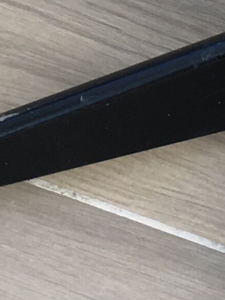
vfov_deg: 9.5
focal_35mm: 201
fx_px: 1743
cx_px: 453
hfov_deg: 7.1
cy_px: -207
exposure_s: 1/100
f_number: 2.2
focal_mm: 4.15
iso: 25
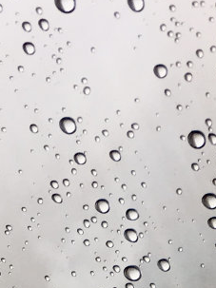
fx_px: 1274
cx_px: 357
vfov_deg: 11.7
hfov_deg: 9.3
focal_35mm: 153
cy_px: 558
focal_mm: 4.15
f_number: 2.2
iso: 32
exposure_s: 1/120
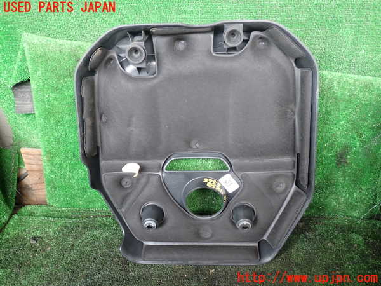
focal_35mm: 30
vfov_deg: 46.8
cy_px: 143
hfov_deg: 60.0
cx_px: 190
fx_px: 330
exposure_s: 1/60
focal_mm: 5.4
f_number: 2.3
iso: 200
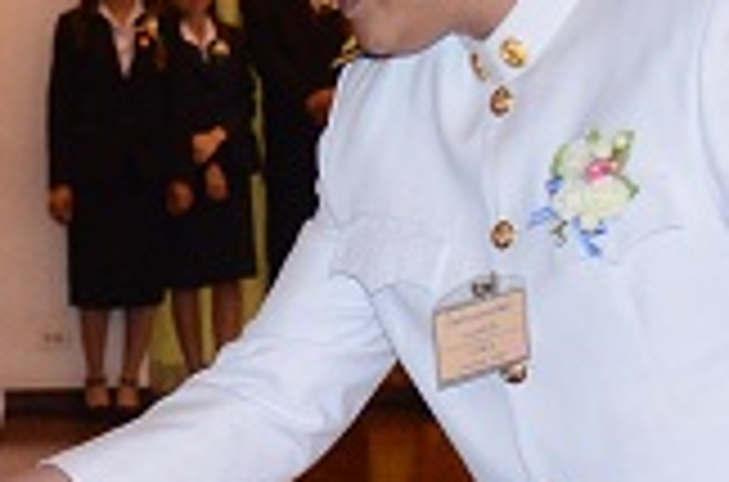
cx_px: -320
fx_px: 5674
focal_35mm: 281
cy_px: 687
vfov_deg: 4.8
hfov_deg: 7.2
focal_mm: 38
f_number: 5.6
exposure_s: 1/160
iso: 1600
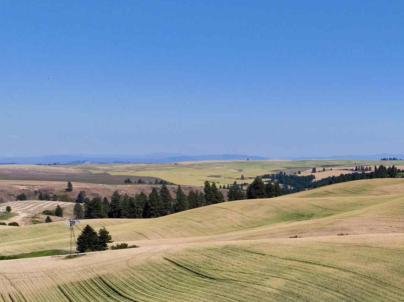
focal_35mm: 64
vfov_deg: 21.7
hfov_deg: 28.2
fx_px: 747
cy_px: 331
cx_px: 417
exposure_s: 1/2000
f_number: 2.8
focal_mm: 12.29
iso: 100
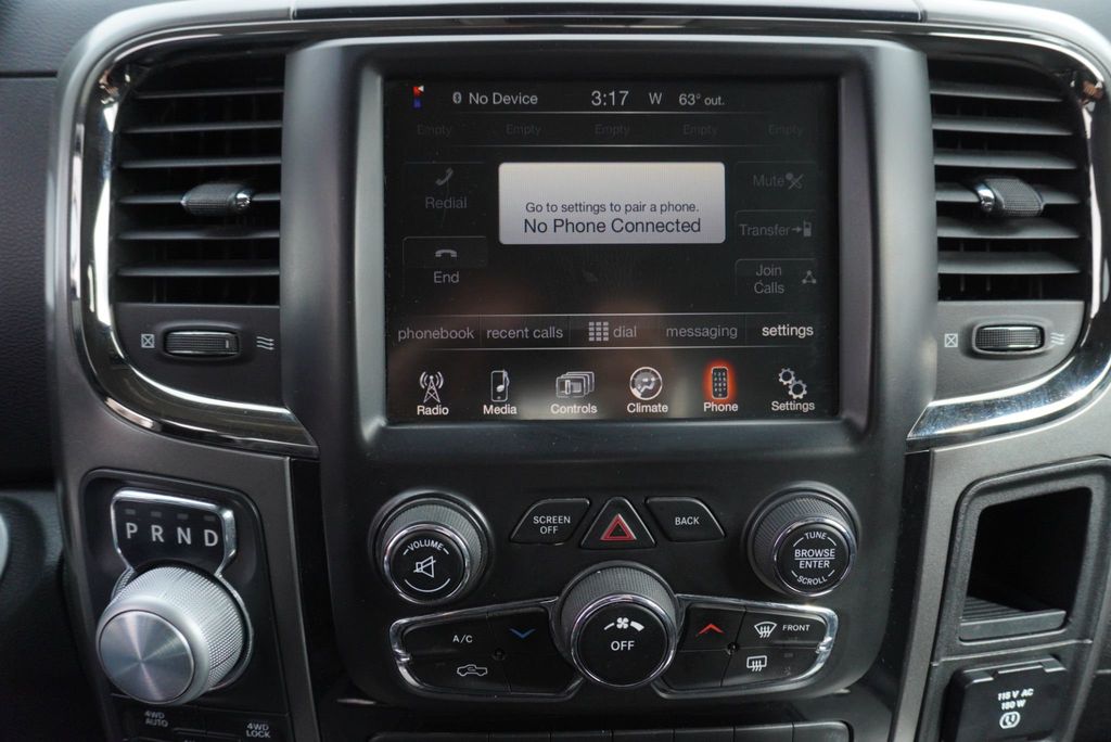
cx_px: 556
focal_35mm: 24
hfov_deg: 73.7
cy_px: 371
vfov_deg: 53.2
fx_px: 741
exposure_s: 1/800
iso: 800
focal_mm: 16
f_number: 4
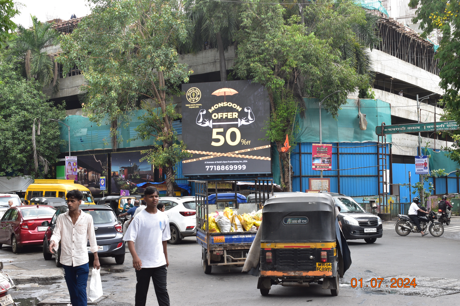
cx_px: 230
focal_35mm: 51
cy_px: 153
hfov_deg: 38.9
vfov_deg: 26.5
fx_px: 652
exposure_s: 1/125
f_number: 9
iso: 400
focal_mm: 34
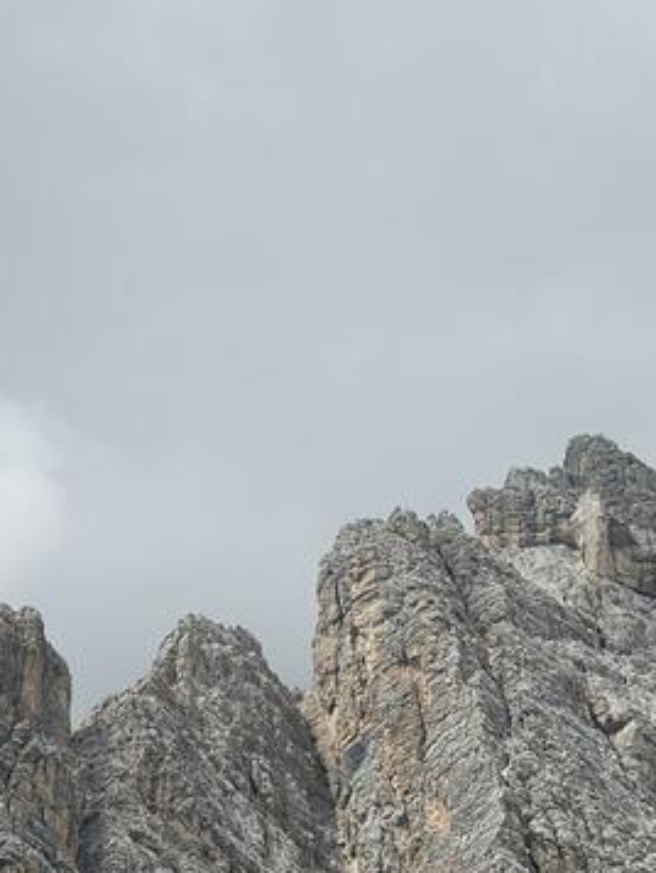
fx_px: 2551
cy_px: 1066
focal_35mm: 101
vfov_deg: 18.4
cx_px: 72
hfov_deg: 14.5
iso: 100
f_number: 1.78
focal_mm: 6.76
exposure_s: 1/5348
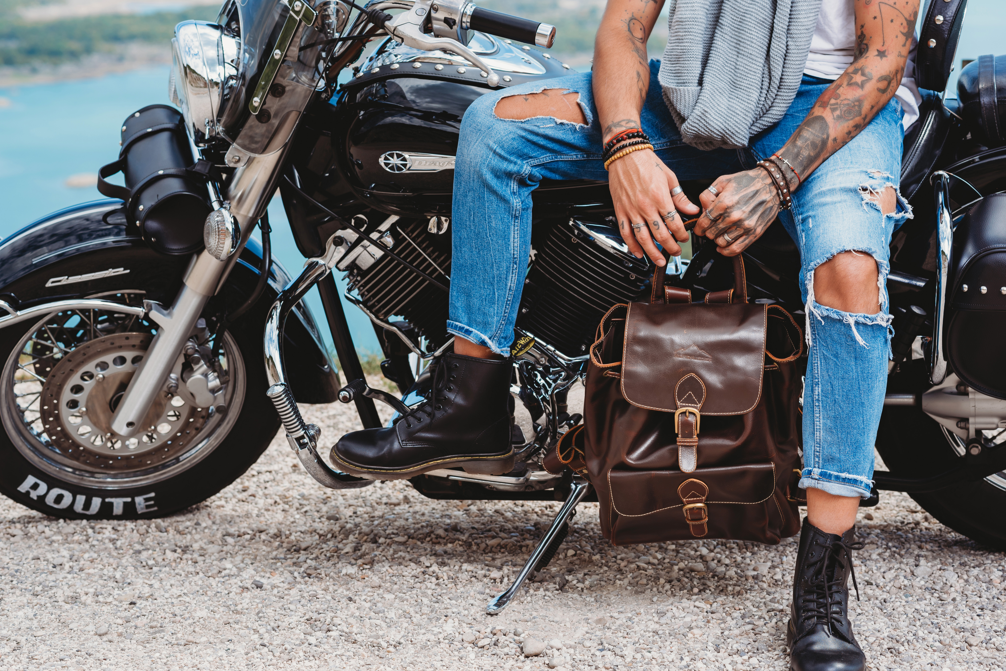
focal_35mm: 85
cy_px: 336
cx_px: 503
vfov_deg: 16.1
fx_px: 2376
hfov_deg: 23.9
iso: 100
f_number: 6.3
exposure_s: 1/200
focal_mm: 85
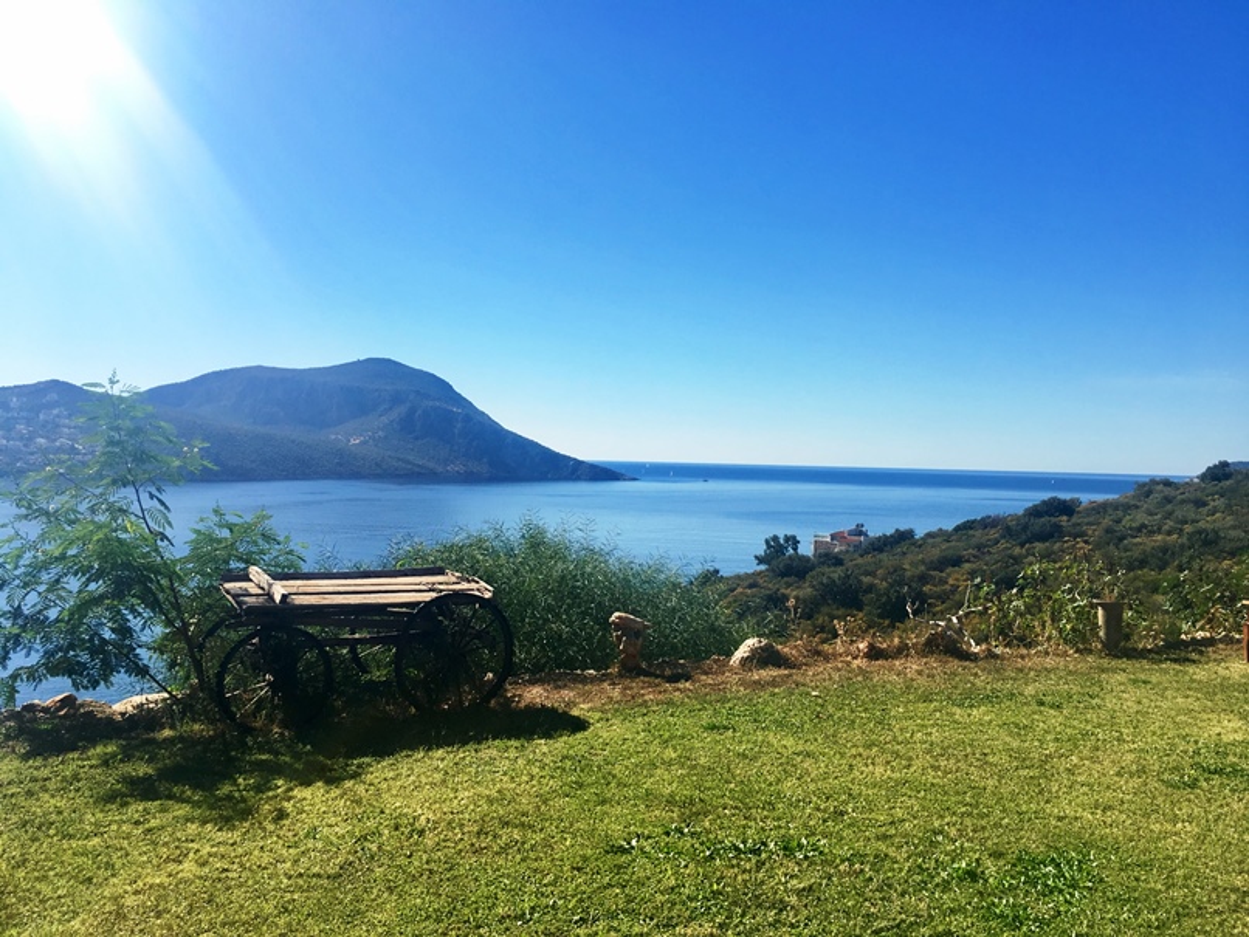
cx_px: 624
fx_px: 1047
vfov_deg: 48.3
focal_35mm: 29
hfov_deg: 61.6
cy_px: 468
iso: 25
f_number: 2.2
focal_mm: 4.15
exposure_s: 1/1451
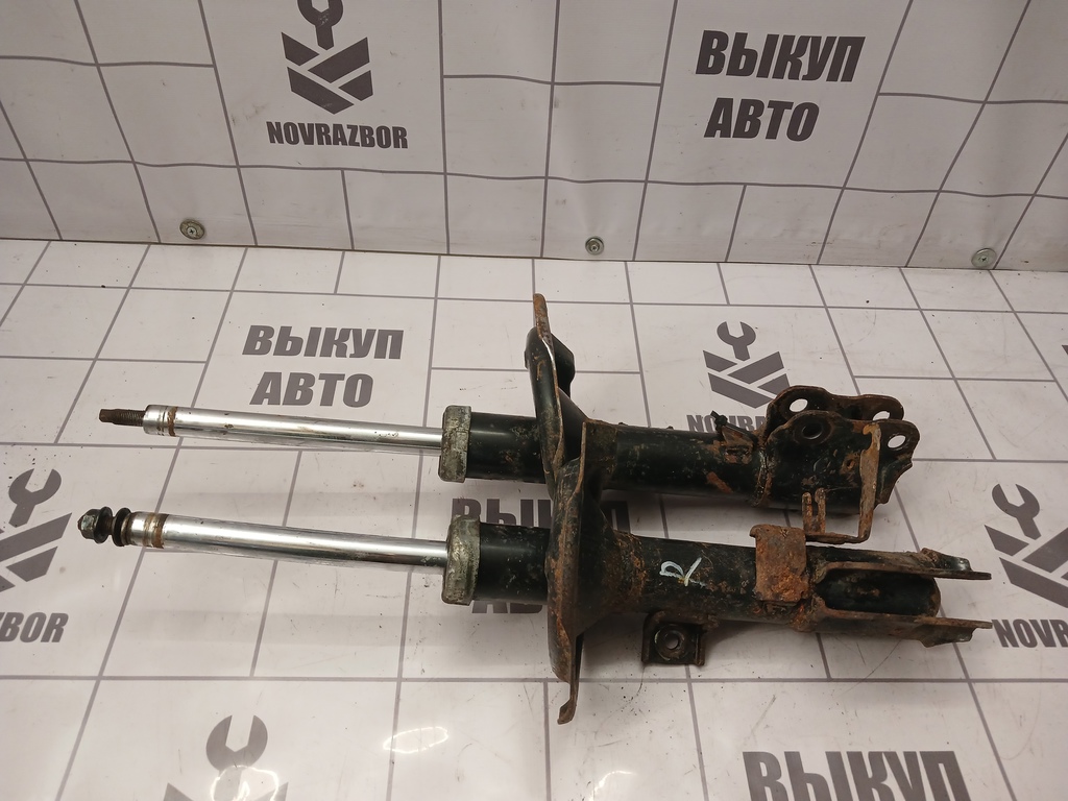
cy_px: 400
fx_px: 833
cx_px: 534
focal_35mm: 27
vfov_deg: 51.4
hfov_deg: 65.3
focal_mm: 4
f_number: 1.8
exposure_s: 1/50
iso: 125
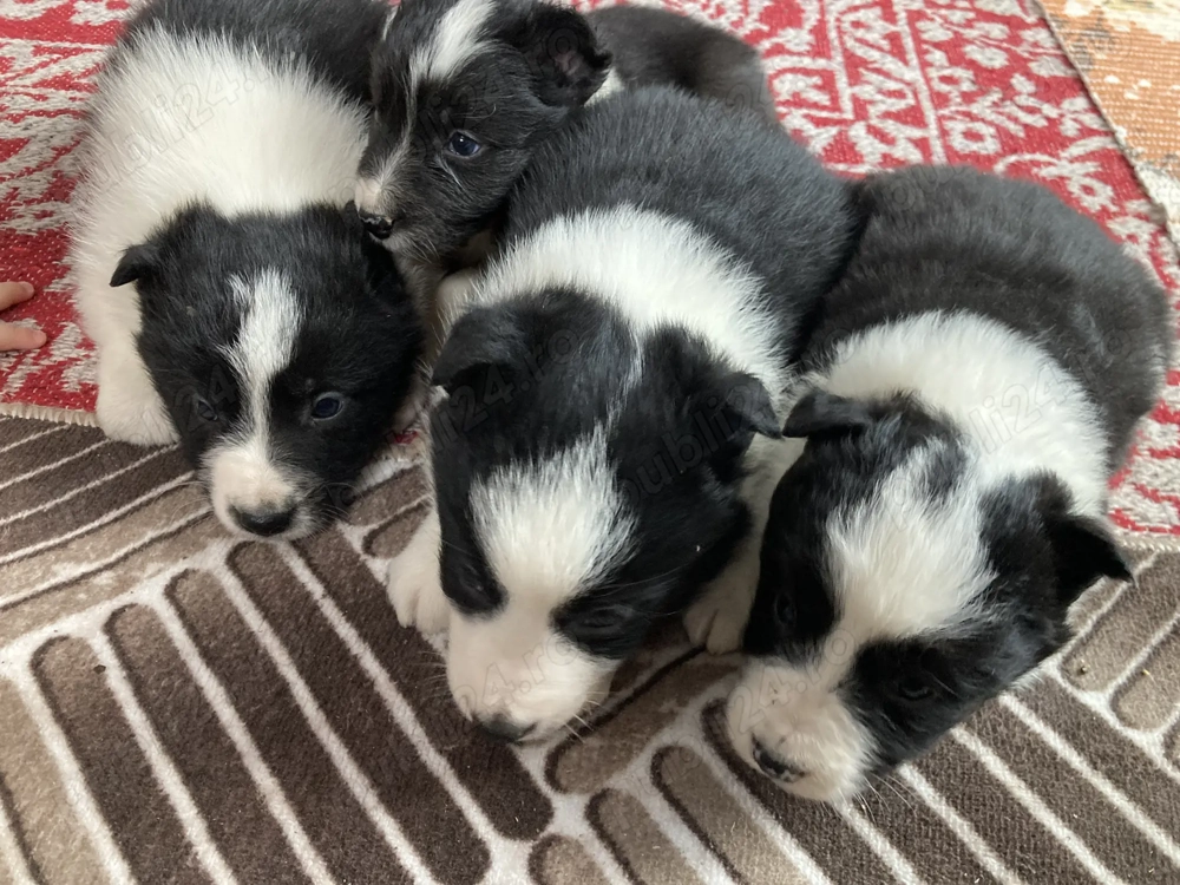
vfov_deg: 49.7
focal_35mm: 28
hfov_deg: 63.4
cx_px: 590
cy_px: 442
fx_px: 954
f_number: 1.8
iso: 250
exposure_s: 1/60
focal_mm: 3.99
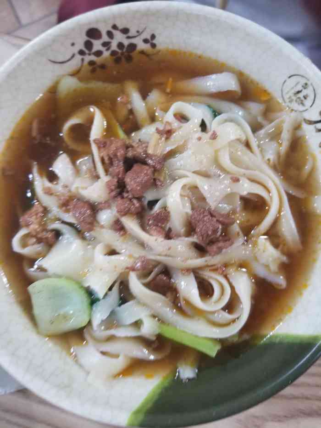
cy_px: 214
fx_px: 321
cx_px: 160
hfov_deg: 53.1
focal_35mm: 26
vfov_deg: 67.3
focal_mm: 4.25
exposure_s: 1/20
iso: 250
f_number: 1.7
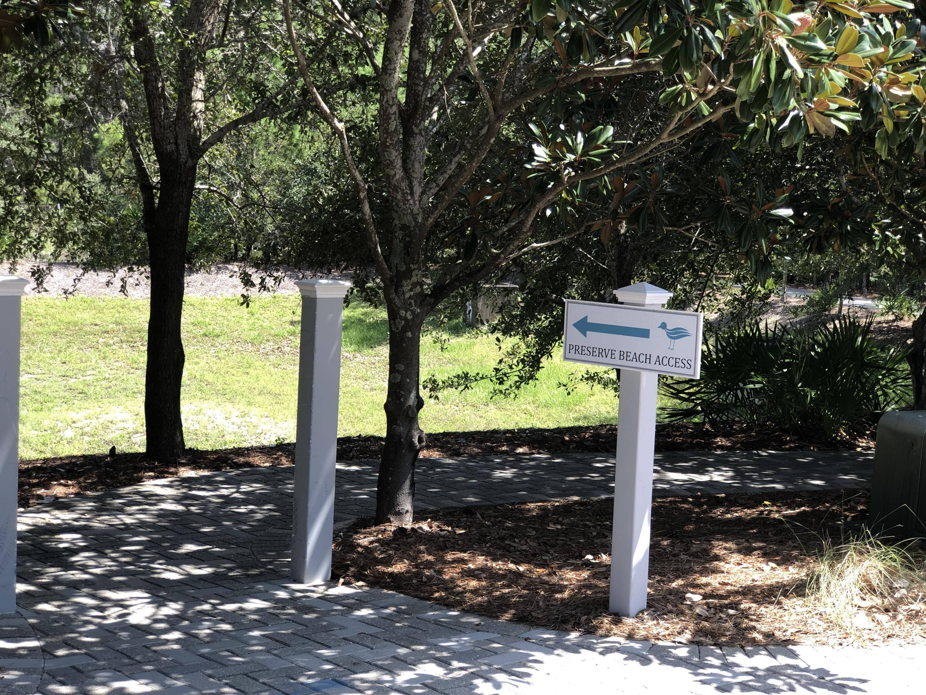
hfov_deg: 33.8
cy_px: 348
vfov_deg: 25.7
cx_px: 463
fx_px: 1525
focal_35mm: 57
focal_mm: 6.6
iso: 25
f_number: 2.8
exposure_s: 1/120
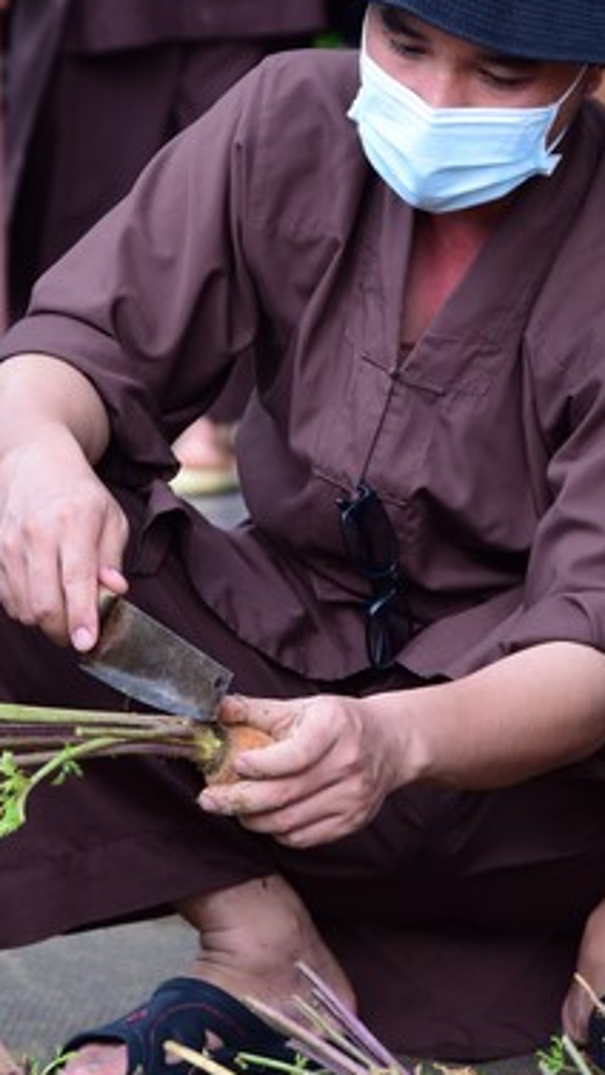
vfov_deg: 9.9
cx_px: 320
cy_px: 251
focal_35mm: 217
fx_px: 6190
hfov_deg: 5.6
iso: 320
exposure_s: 1/125
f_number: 5.6
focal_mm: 120
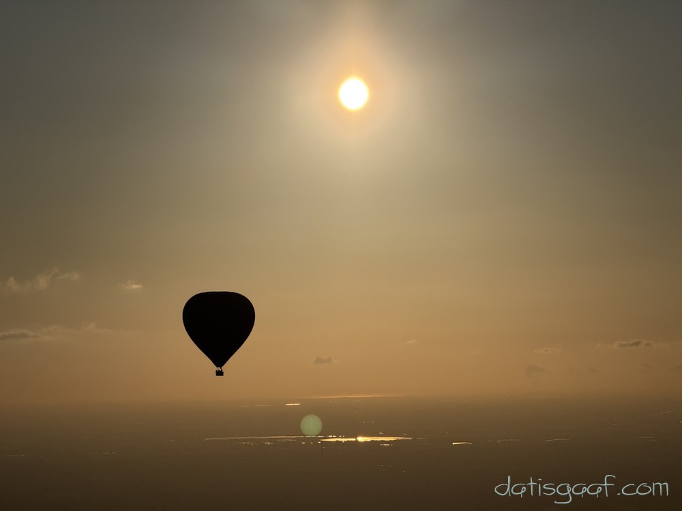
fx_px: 2364
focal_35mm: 120
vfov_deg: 12.3
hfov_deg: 16.4
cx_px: 341
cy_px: 256
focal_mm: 15.66
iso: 40
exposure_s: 1/13158
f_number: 2.8
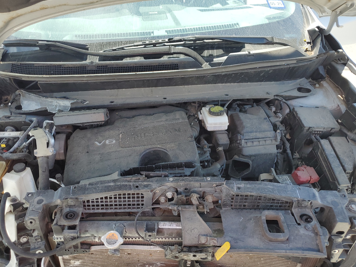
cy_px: 138
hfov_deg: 63.4
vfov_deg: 49.7
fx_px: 288
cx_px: 167
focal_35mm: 28
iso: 50
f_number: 1.5
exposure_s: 1/625
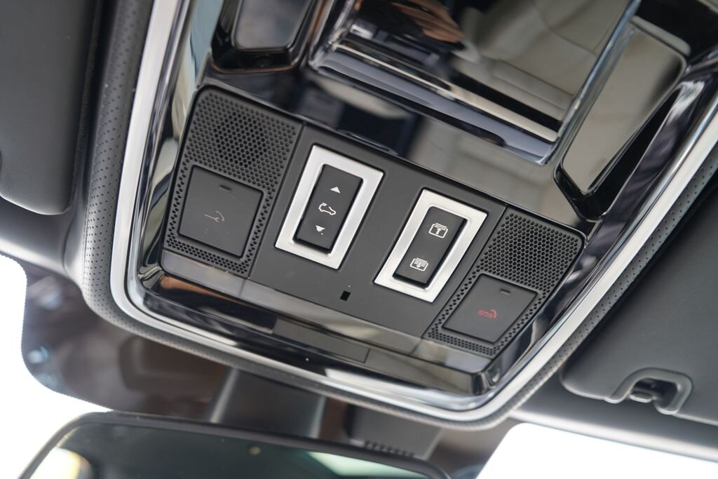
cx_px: 359
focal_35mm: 24
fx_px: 479
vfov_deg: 53.1
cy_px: 240
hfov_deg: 73.7
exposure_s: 1/25
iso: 200
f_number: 3.2
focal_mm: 24
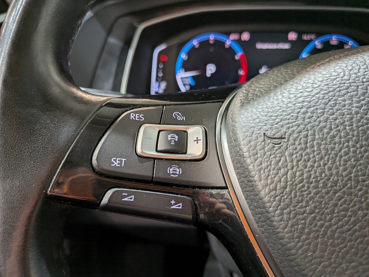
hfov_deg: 71.6
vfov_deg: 56.8
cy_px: 138
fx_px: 256
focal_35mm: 24
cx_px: 184
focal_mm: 4.53
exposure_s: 1/100
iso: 35
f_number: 1.7
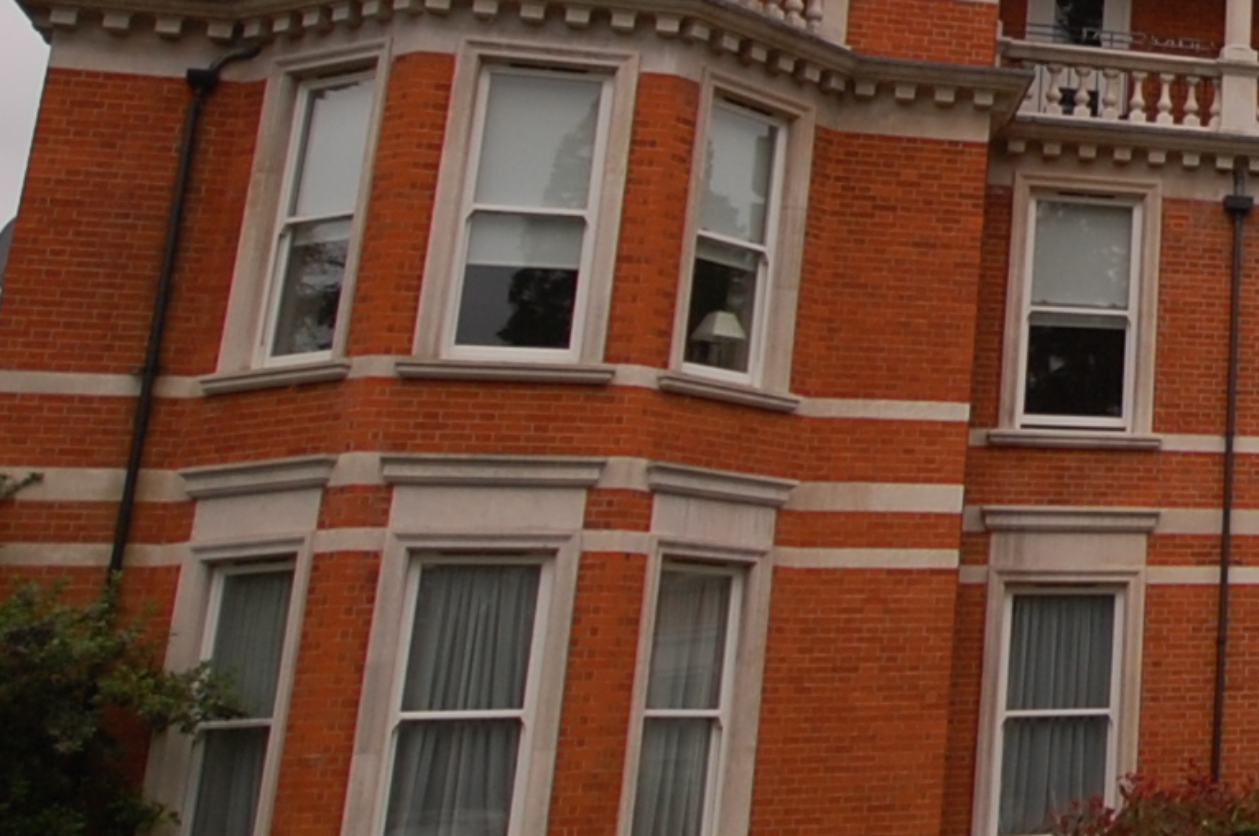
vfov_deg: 22.3
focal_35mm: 59
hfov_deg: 27.3
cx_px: 1717
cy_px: 67
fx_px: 2061
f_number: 4
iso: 200
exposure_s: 1/1000
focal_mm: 10
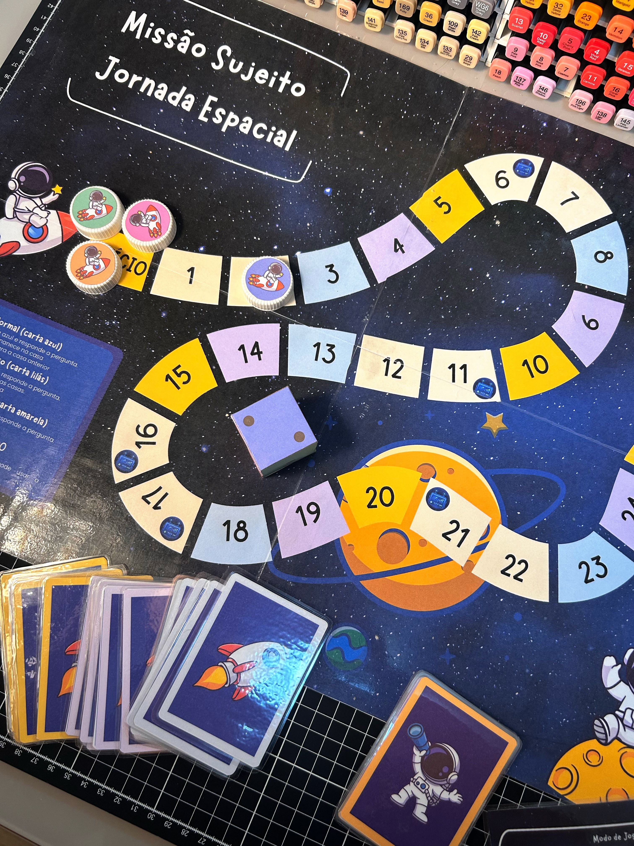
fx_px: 635
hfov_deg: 53.1
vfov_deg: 67.3
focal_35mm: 26
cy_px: 423
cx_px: 317
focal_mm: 5.7
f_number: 1.5
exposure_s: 1/60
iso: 100
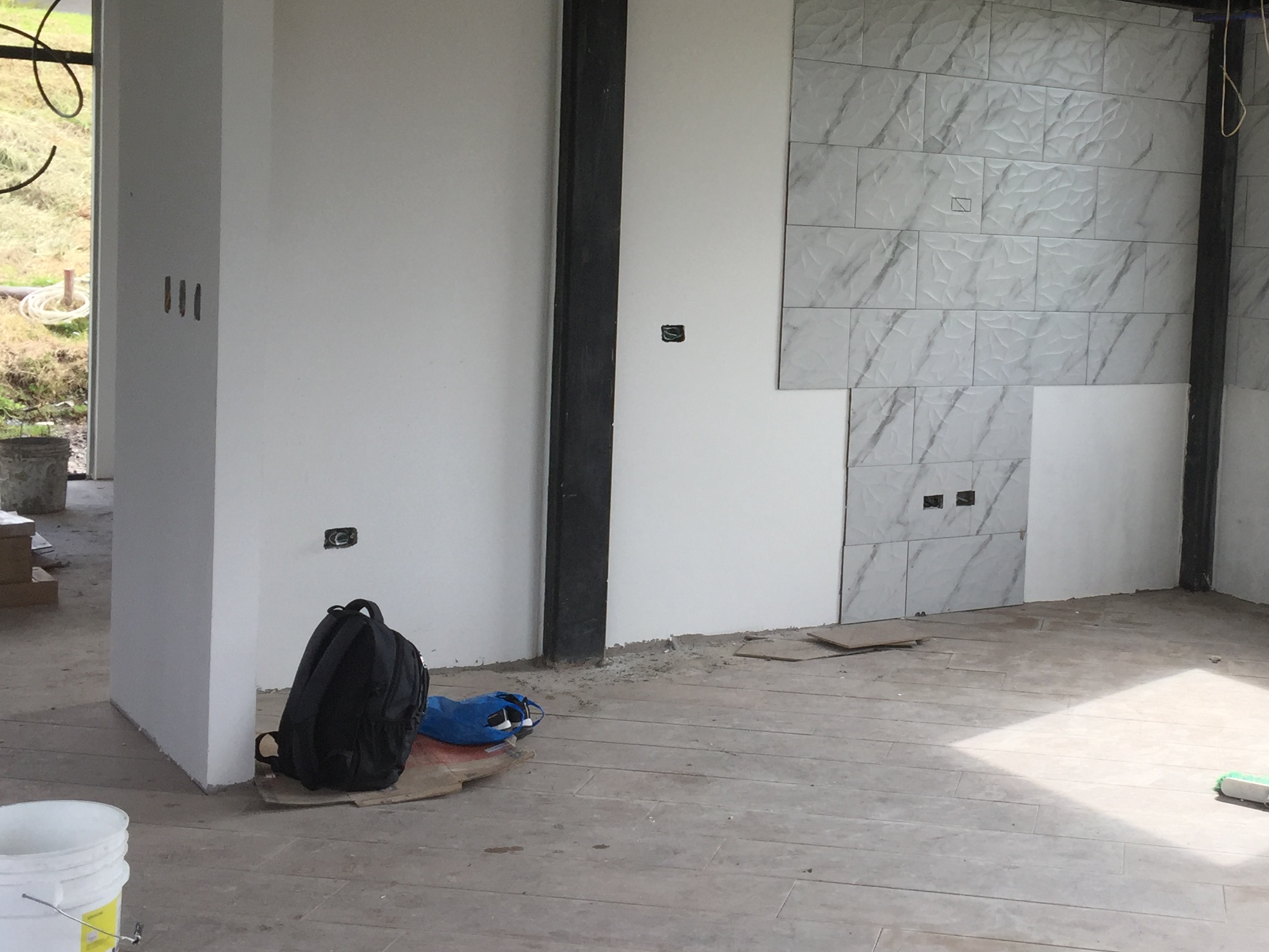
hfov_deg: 38.7
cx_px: 935
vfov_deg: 30.1
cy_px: 353
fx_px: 1760
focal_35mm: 48
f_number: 2.2
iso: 32
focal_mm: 4.15
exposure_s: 1/501
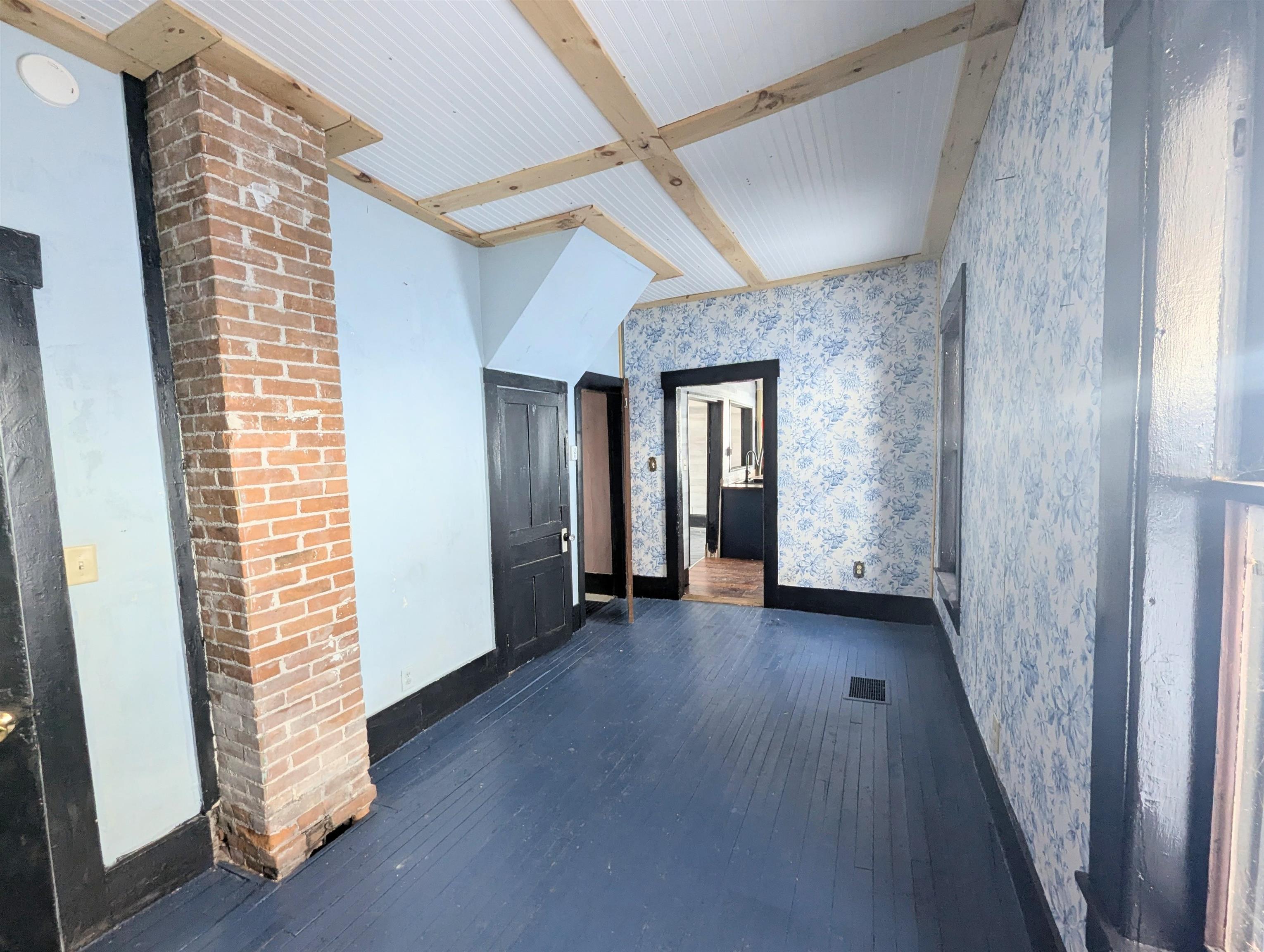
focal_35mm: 13
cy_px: 476
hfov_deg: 106.1
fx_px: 475
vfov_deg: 90.1
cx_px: 632
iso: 134
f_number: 2.2
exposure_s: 1/69.3
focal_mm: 1.95
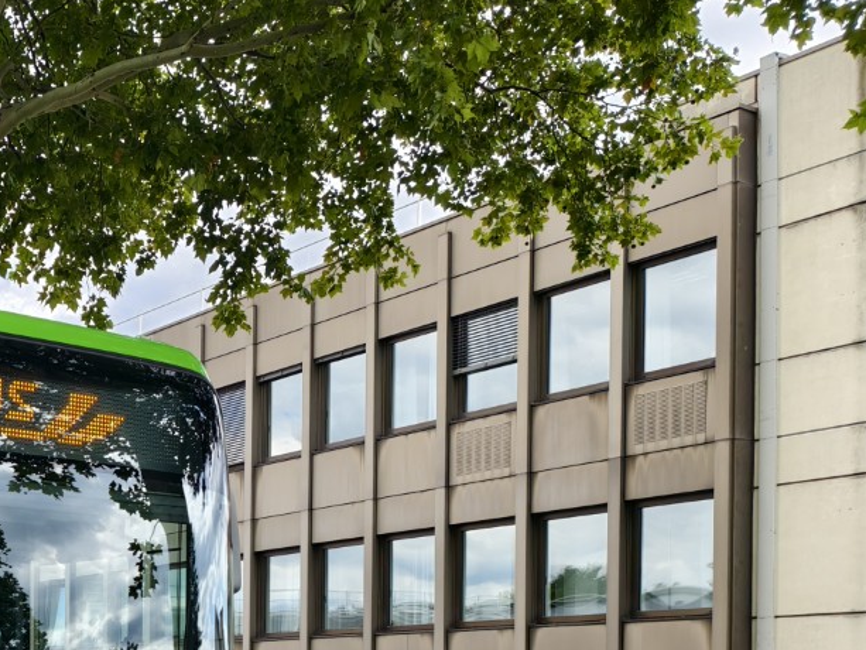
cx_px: -116
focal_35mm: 54
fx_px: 1351
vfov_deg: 25.1
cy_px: 715
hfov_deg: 31.1
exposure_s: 1/990
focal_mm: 6.54
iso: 71
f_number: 1.57
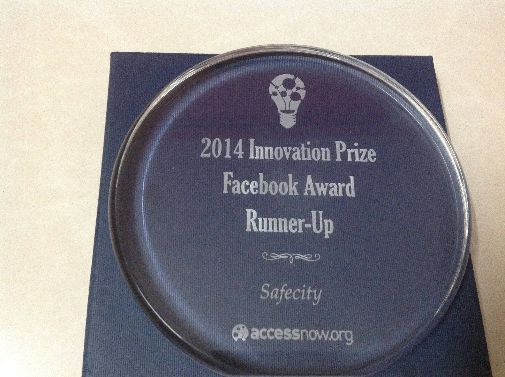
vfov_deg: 40.6
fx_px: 510
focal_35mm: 35
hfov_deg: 52.7
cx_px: 252
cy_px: 188
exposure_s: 1/17
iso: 640
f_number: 2.4
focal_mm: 4.28
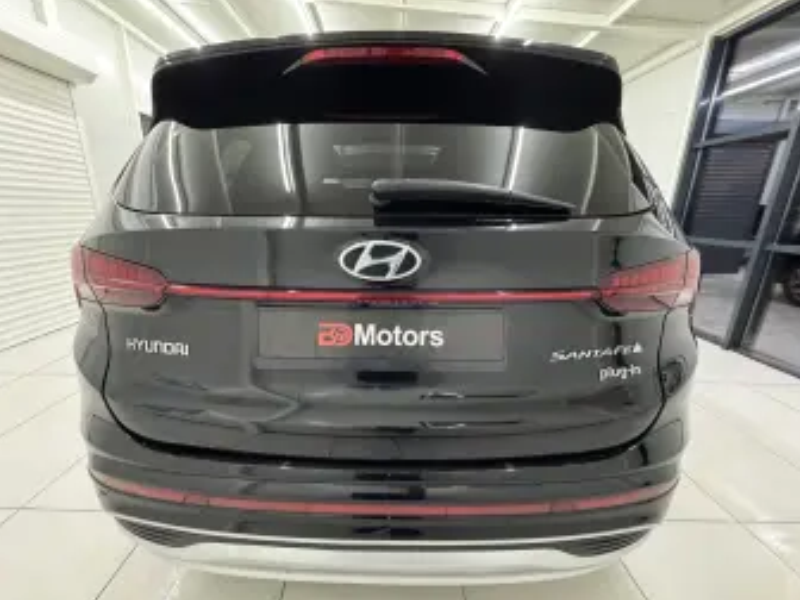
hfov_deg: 98.1
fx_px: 347
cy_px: 314
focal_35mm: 15
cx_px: 381
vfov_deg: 81.7
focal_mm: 2.22
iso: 1250
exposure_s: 1/50
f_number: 2.2
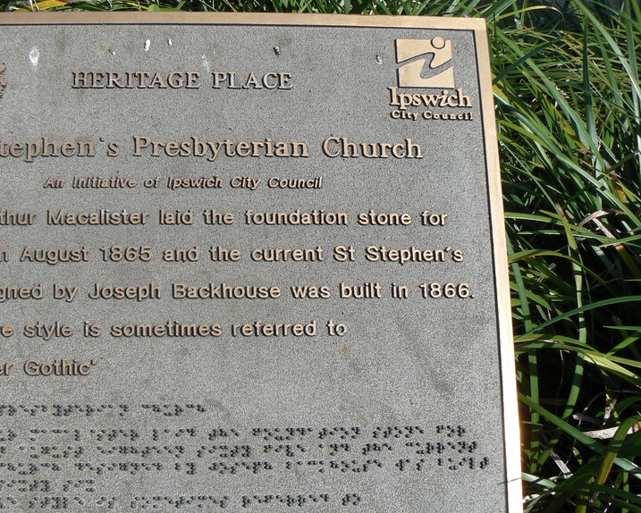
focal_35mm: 49
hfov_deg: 37.6
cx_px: 209
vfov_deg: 30.8
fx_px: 930
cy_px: 299
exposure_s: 1/500
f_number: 6.3
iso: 80
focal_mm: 6
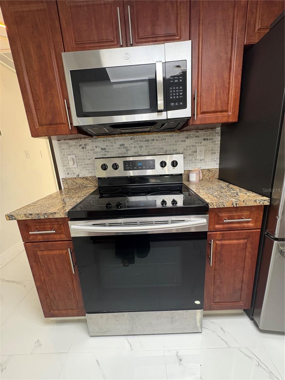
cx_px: 142
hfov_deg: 85.7
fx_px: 154
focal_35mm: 14
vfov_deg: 102.1
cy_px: 190
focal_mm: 2.22
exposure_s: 1/60
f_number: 2.2
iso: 250
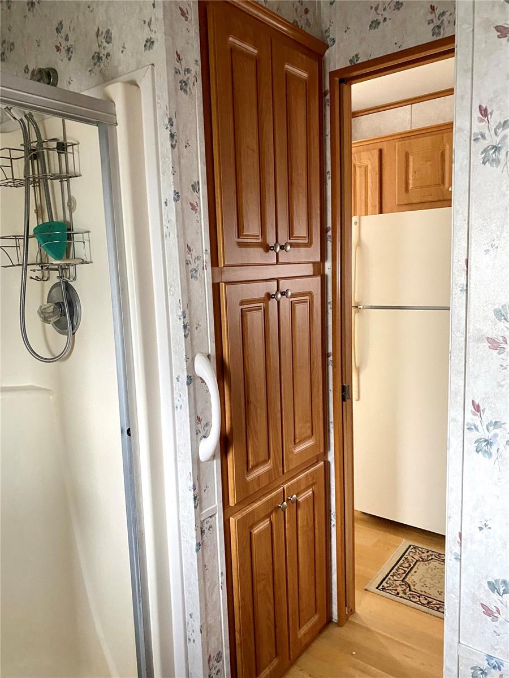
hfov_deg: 53.1
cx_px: 254
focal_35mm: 26
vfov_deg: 67.3
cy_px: 339
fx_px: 510
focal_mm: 4.25
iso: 320
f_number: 1.8
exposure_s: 1/60
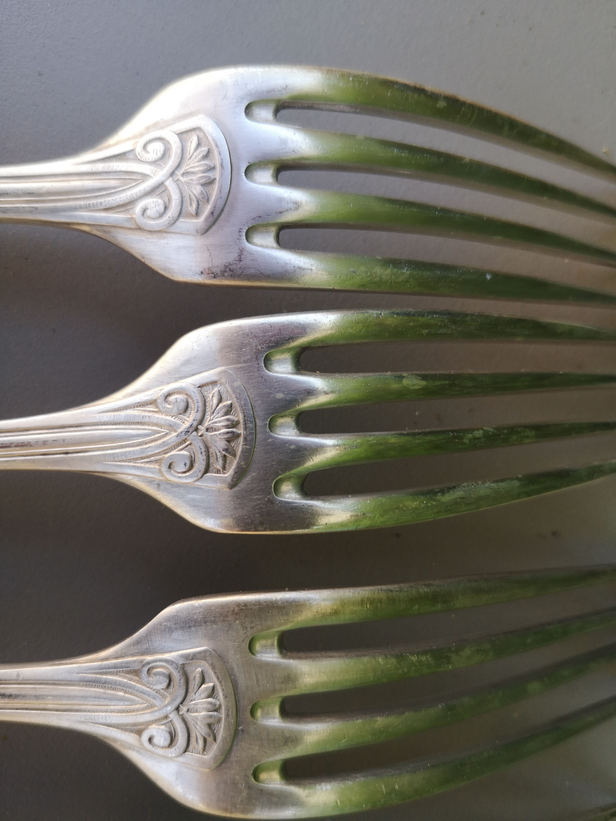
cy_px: 410
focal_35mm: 27
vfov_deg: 65.3
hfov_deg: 51.4
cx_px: 308
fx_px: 641
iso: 50
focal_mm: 3.95
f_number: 1.8
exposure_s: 1/232
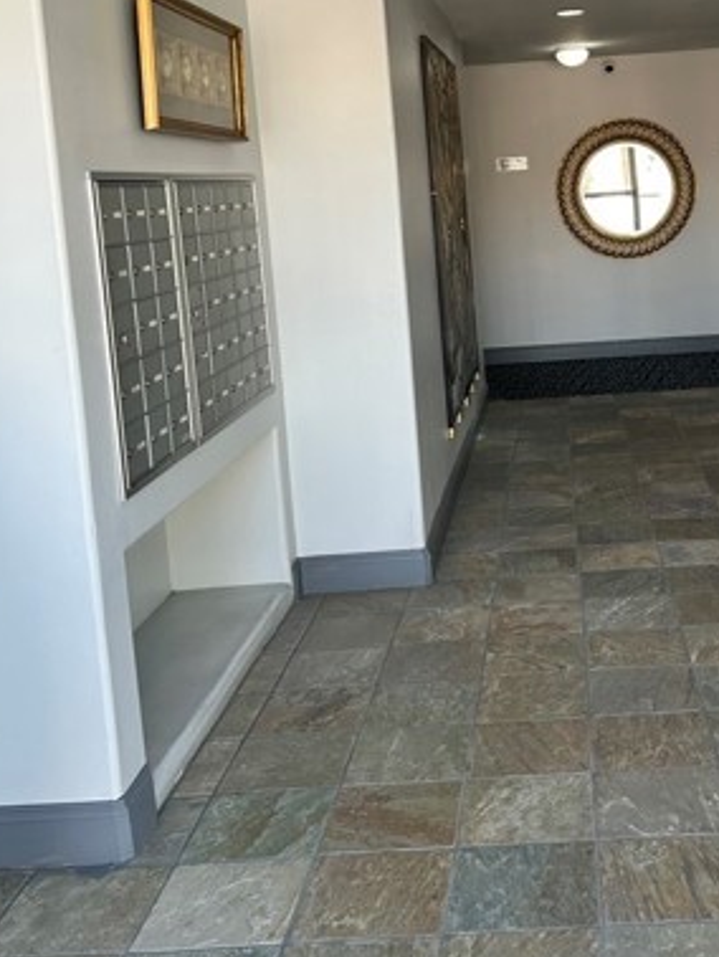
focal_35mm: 44
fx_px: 1217
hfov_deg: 32.4
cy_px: 299
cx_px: 529
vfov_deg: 42.2
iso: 40
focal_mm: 5.7
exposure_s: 1/120
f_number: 1.5
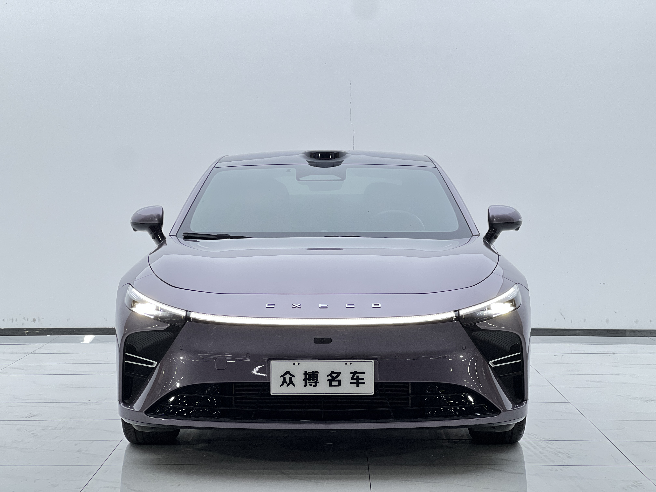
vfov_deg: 19.1
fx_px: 1459
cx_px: 328
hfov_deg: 25.3
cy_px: 246
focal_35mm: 77
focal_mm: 9
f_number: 2.8
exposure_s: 1/121
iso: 200
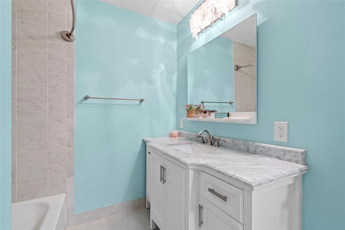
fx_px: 153
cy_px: 115
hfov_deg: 96.7
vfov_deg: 73.7
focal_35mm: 16
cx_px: 172
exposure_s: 3.2
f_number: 9
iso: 250
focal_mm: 16
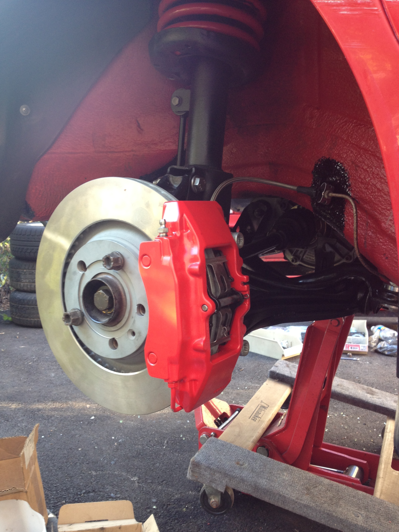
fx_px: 553
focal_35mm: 36
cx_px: 199
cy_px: 273
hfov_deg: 39.7
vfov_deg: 51.3
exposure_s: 1/30
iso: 80
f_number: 2.4
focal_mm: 4.28
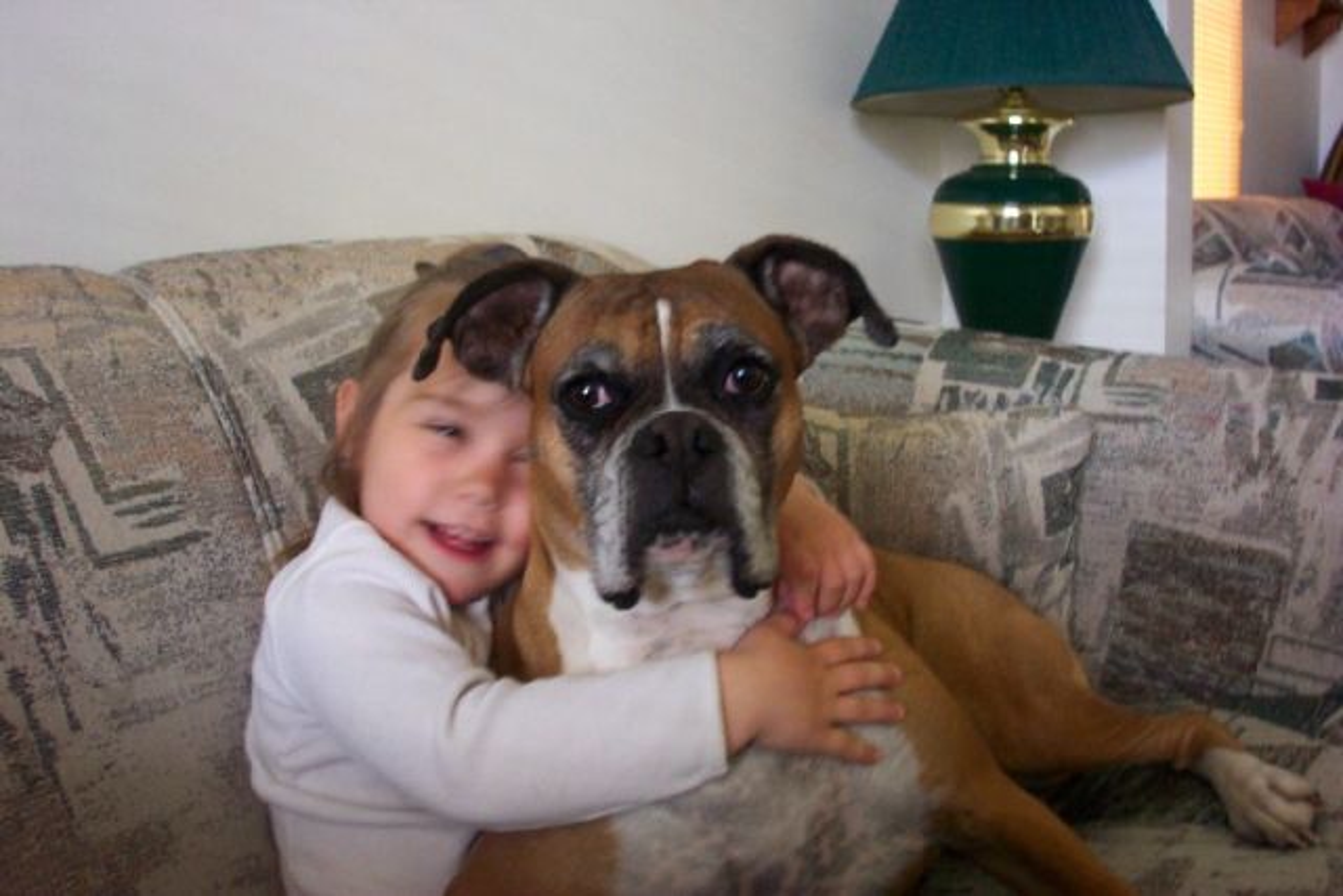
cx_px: 672
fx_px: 1306
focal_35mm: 35
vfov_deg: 37.9
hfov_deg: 54.4
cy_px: 448
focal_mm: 7.5
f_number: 2.8
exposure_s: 1/15
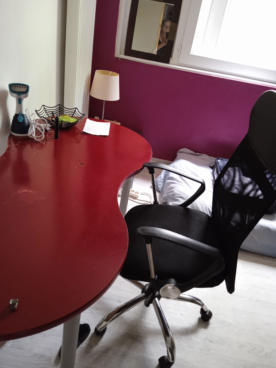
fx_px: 298
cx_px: 138
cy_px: 184
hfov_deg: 49.7
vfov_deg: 63.4
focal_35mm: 28
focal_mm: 3.43
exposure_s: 1/20
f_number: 2.2
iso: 1053
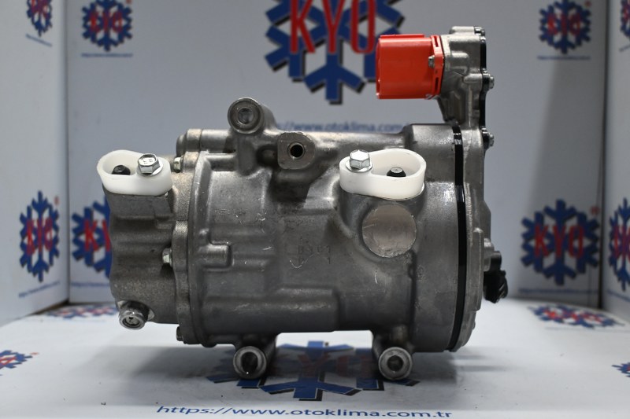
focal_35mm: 38
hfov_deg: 51.3
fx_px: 656
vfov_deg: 35.5
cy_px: 210
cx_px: 315
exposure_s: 1/125
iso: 1000
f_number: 4.2
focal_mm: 25
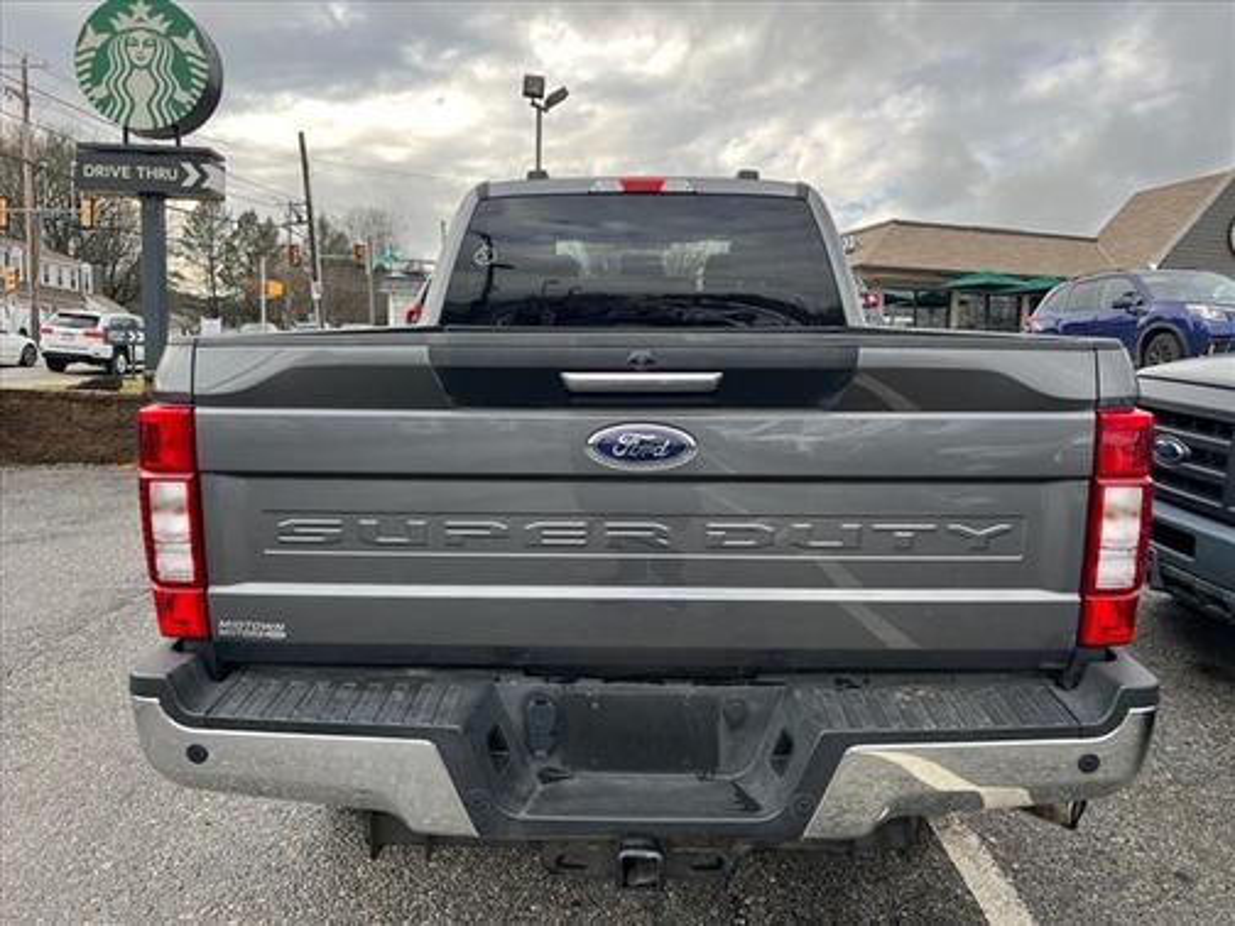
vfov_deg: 53.1
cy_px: 463
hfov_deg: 67.3
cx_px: 618
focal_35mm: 26
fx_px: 928
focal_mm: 5.7
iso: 50
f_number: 1.5
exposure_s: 1/687
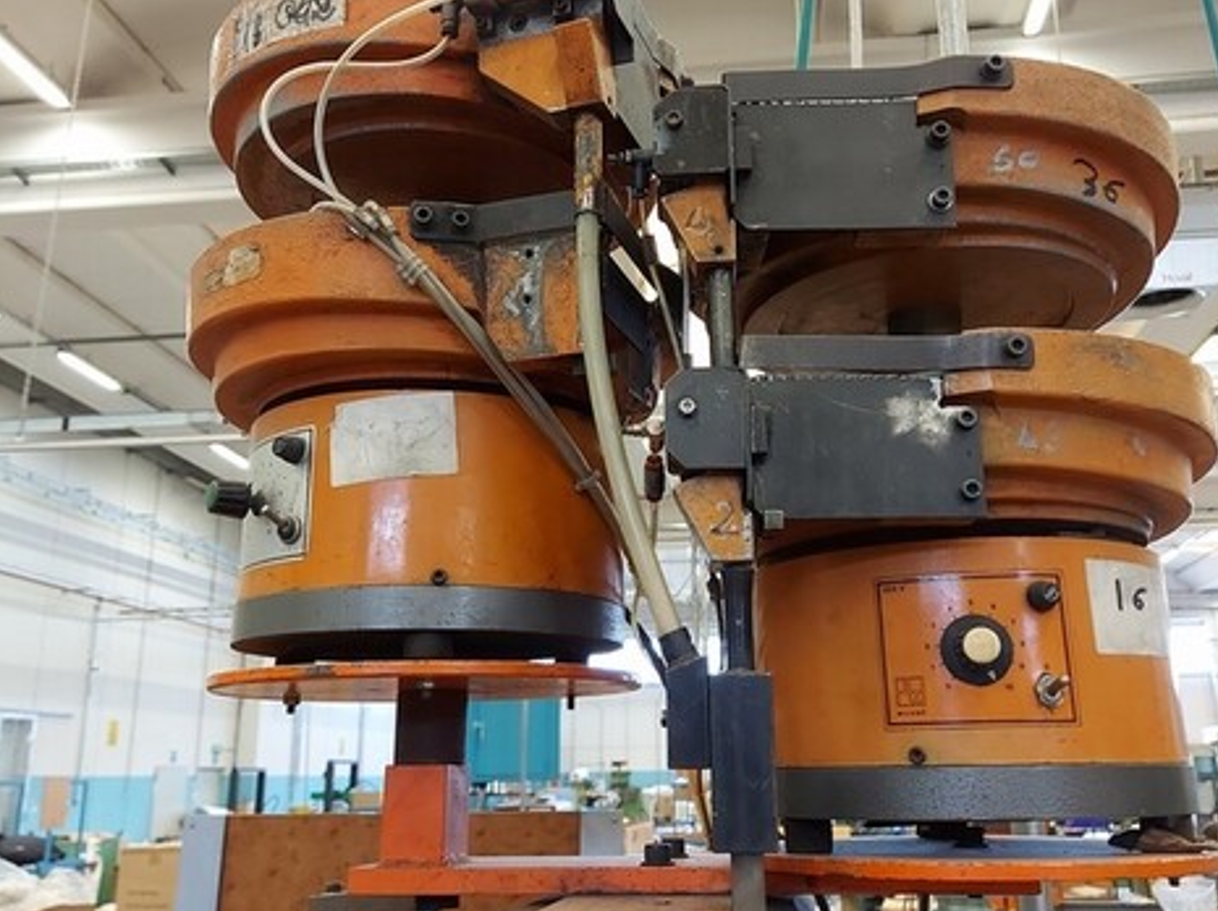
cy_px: 461
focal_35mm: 31
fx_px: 1090
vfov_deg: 45.4
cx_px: 655
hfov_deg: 58.3
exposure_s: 1/30
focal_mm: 5.23
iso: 160
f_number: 1.8
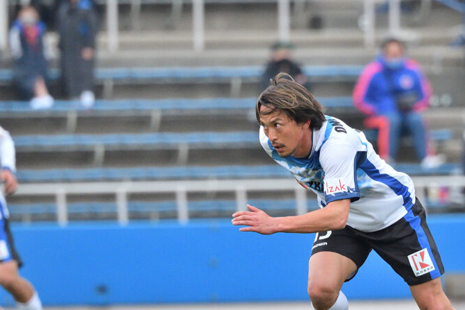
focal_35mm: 1223
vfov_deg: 1.1
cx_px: 329
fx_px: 15799
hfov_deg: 1.7
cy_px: 192
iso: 1250
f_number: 5.6
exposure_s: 1/1250
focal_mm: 400
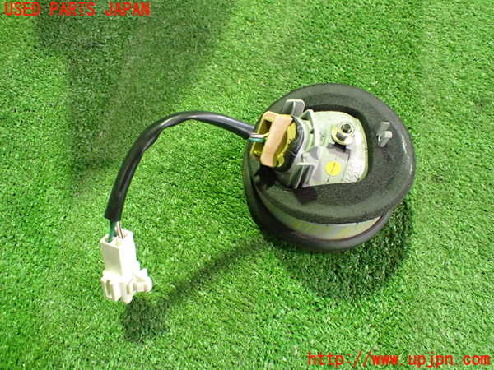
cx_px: 247
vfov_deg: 46.8
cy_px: 185
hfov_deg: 60.0
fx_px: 428
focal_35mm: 30
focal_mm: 5.4
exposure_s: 1/30
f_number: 2.3
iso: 1000
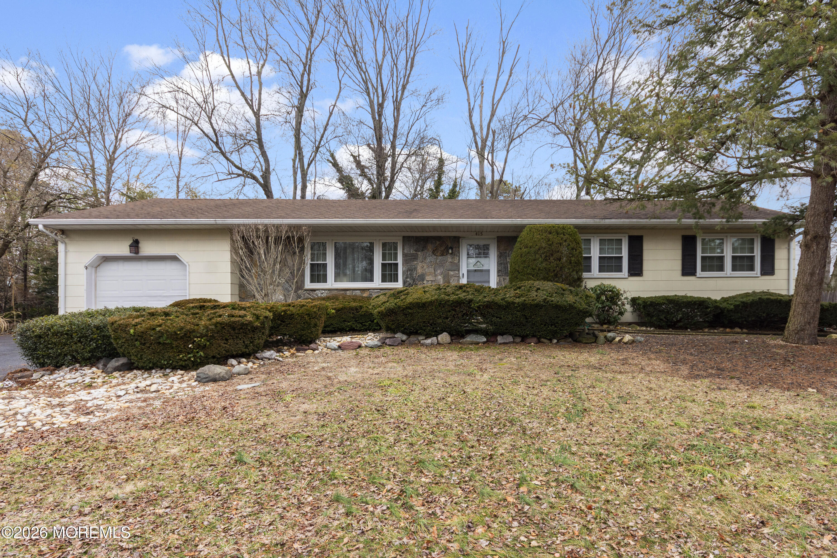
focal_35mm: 20
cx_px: 418
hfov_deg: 85.4
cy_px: 279
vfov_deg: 63.2
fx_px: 453
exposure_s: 1/125
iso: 250
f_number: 8
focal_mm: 13
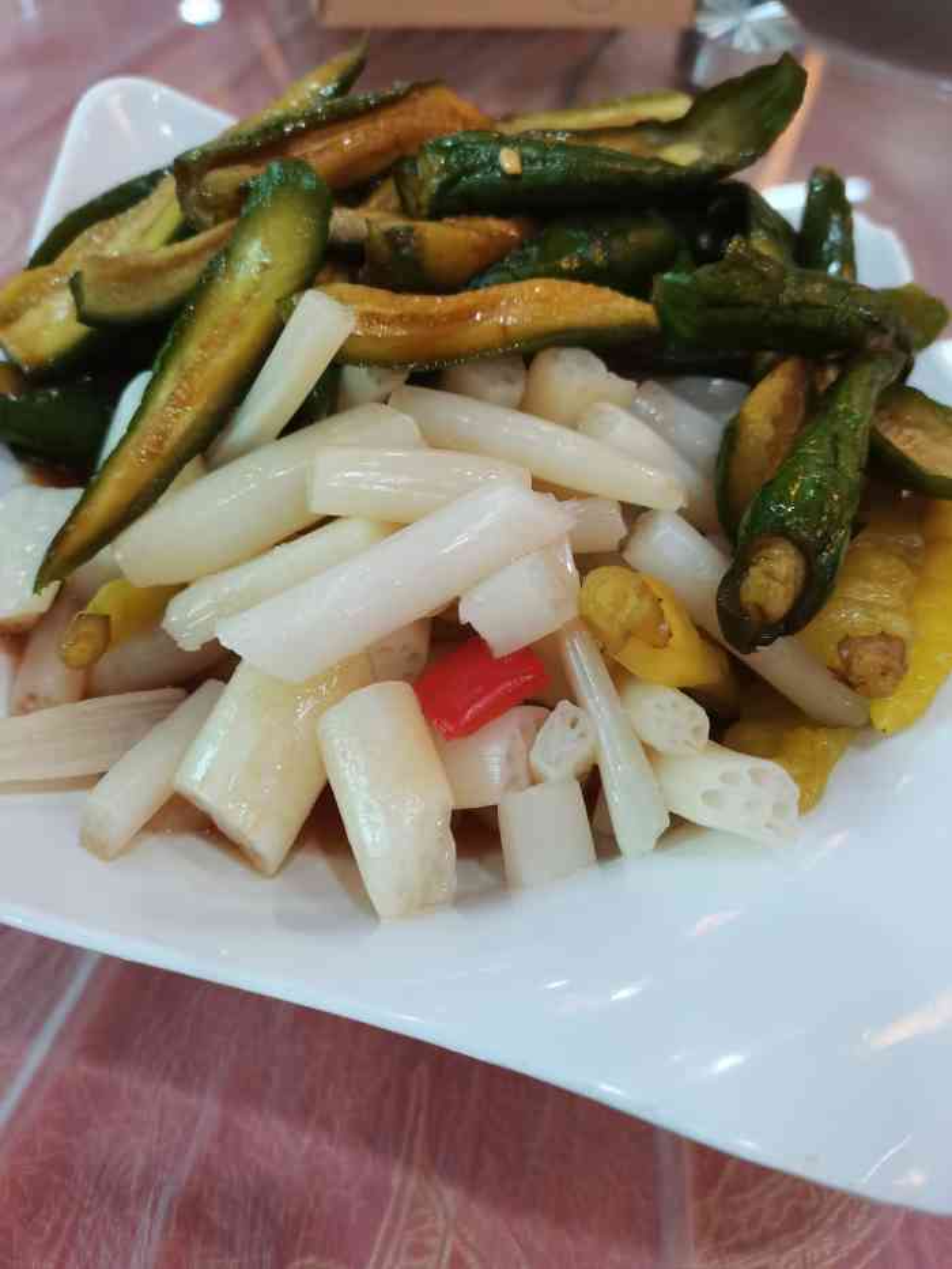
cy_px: 634
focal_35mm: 26
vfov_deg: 67.3
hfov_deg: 53.1
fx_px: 953
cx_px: 476
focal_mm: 5.58
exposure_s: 1/50
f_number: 1.8
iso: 200
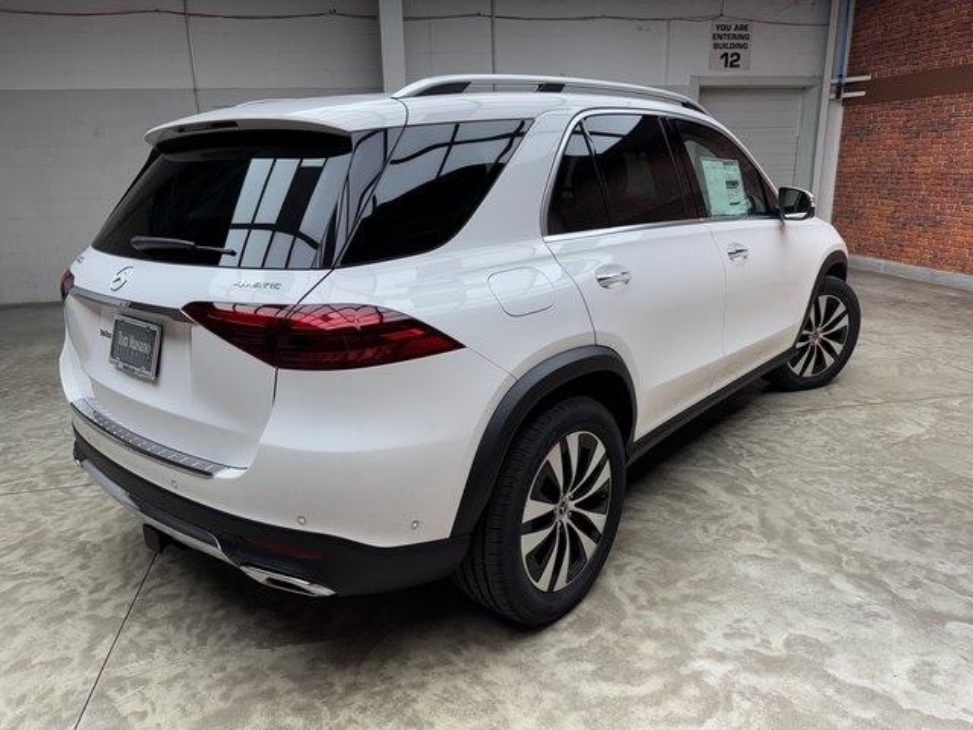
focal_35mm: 24
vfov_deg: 56.8
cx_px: 486
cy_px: 365
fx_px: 675
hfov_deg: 71.6
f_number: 1.78
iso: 64
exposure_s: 1/266
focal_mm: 6.76
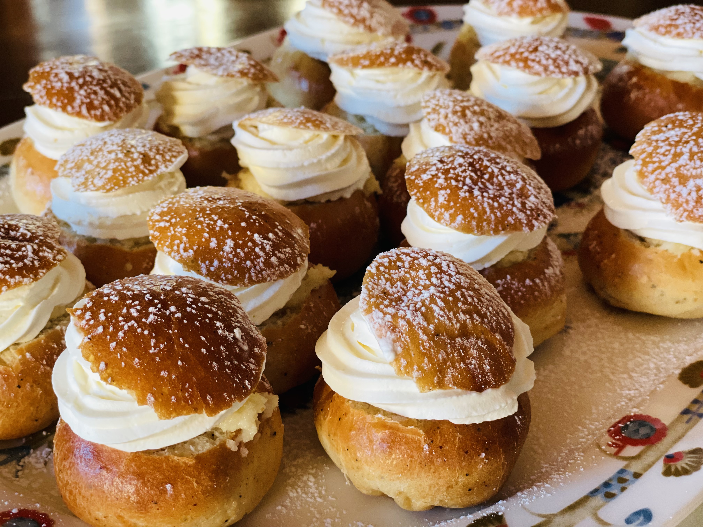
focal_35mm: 52
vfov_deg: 28.0
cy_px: 264
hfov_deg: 36.8
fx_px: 1056
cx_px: 352
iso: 250
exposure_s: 1/113
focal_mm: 6
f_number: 2
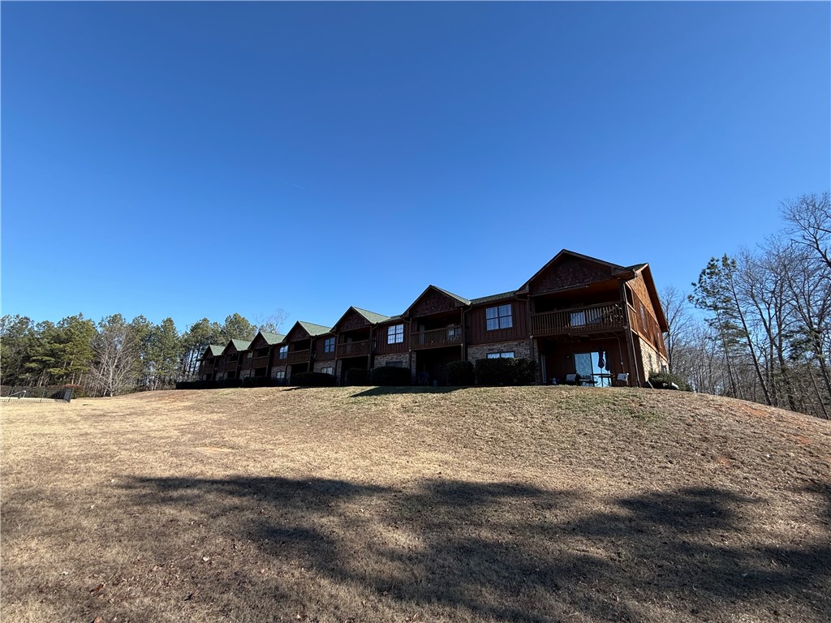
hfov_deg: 102.1
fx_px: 336
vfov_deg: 85.7
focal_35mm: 14
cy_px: 312
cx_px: 416
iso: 50
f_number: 2.2
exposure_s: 1/914
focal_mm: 2.22
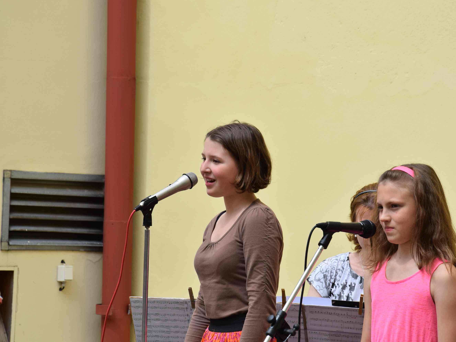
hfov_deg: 11.6
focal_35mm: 171
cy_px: 171
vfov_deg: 8.7
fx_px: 2246
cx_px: 216
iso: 200
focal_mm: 105
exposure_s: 1/320
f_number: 9
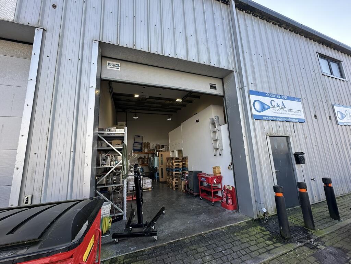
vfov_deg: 85.7
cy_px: 132
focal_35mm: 14
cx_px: 176
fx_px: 142
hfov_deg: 102.1
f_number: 2.2
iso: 40
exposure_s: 1/190
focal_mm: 2.22
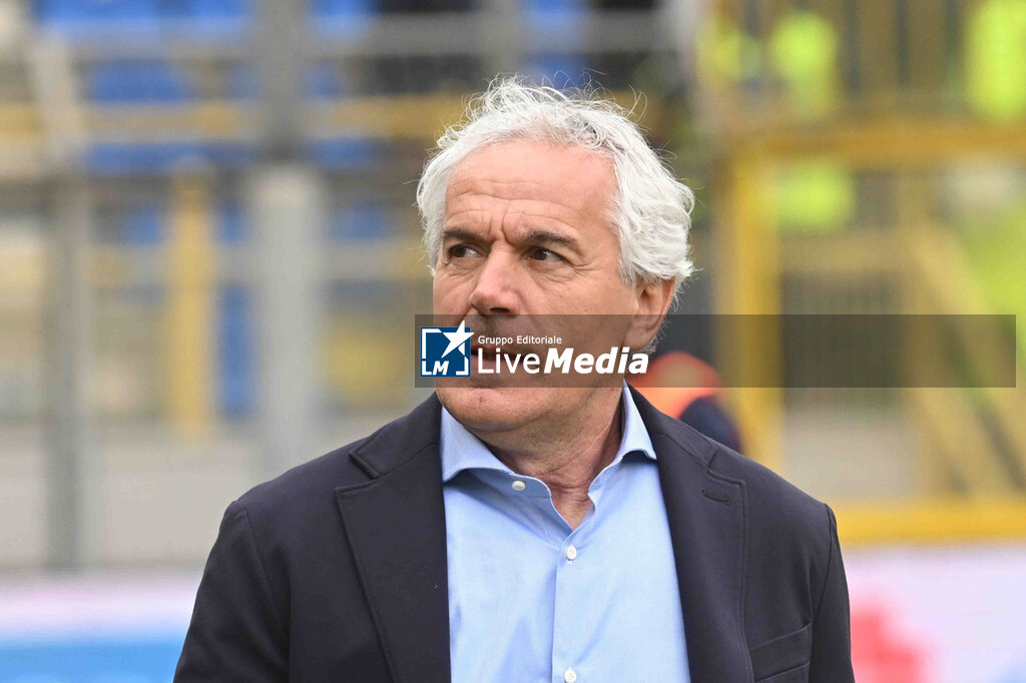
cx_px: 513
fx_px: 12820
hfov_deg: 4.6
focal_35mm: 450
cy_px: 342
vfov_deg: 3.1
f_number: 8
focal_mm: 300
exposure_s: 1/800
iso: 1000
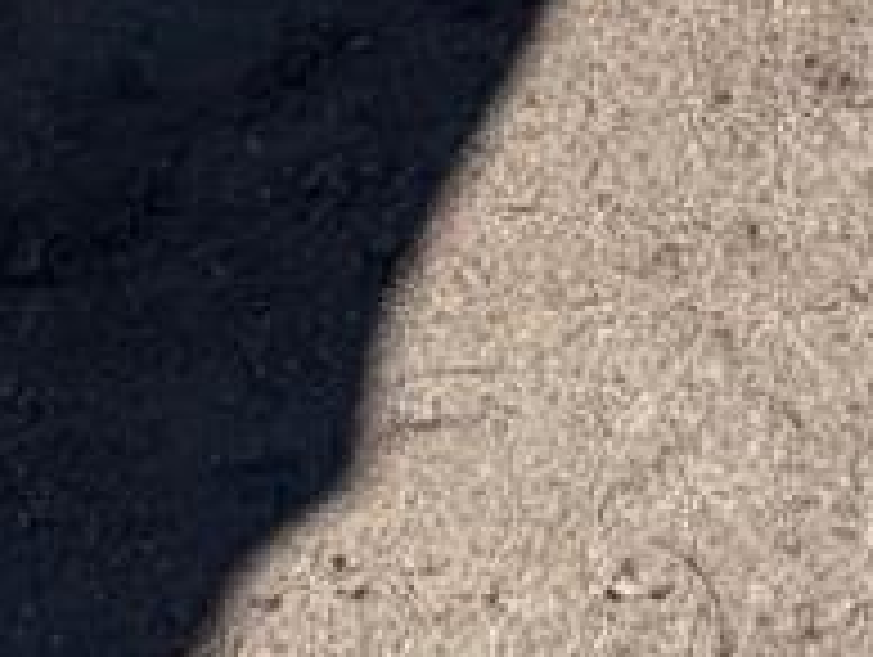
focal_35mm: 108
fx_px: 2727
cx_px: 1629
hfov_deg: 15.4
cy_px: -1478
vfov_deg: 9.6
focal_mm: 2.22
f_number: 2.2
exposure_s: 1/770
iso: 25
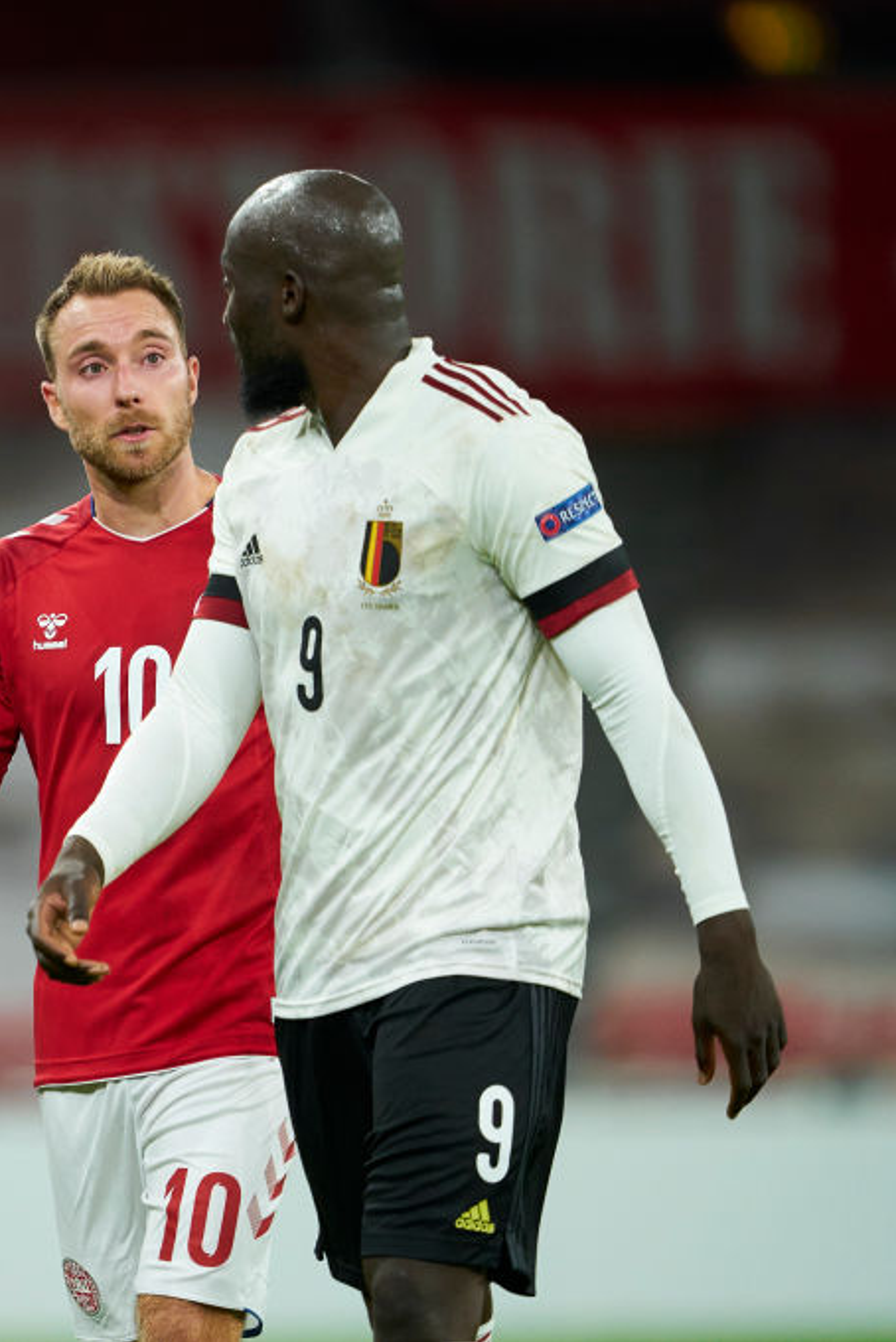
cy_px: 670
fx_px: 31438
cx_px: -97
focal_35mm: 843
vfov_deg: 2.4
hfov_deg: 1.6
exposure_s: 1/1250
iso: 4000
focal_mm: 560
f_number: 4
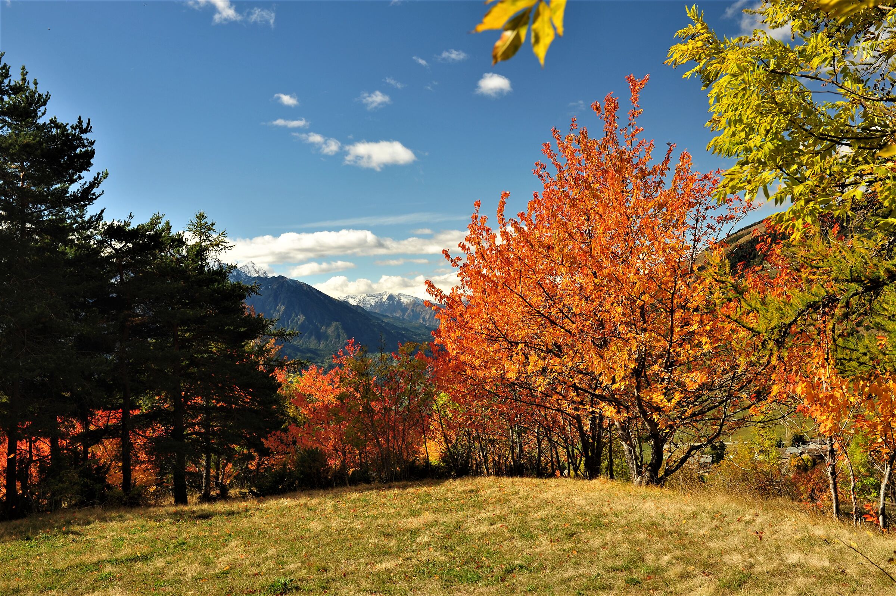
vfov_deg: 37.8
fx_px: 871
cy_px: 298
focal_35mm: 35
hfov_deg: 54.5
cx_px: 448
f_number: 7.1
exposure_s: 1/200
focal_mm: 35
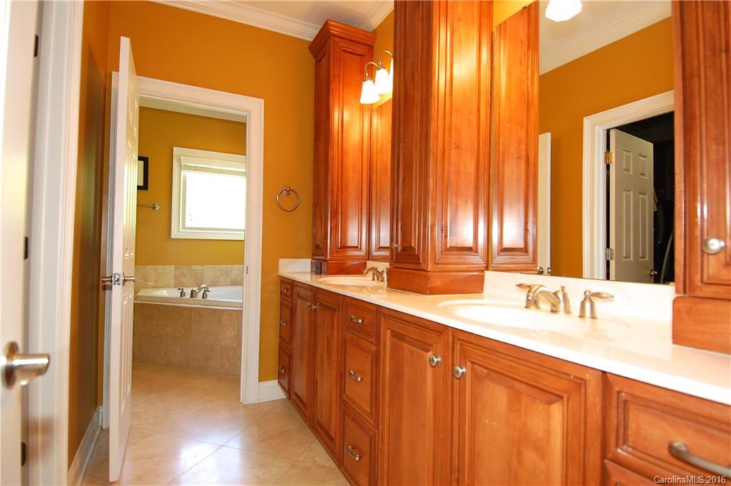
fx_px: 365
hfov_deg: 90.1
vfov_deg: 67.2
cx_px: 366
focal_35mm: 18
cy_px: 243
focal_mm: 12
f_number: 4
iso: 400
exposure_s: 1/60
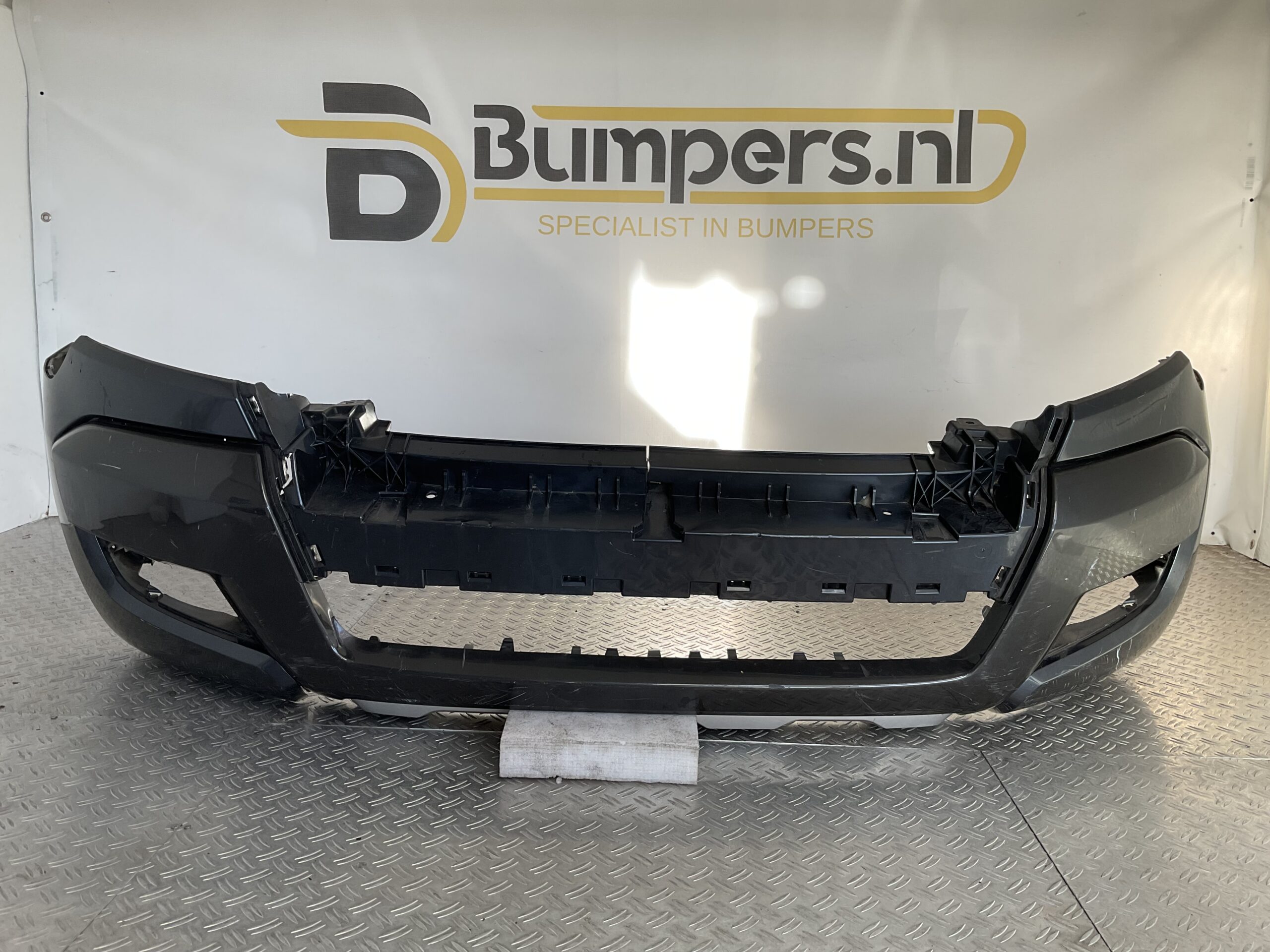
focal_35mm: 29
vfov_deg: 48.2
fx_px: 1064
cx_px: 635
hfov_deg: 61.7
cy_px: 476
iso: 16
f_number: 1.8
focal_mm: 3
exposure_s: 1/155
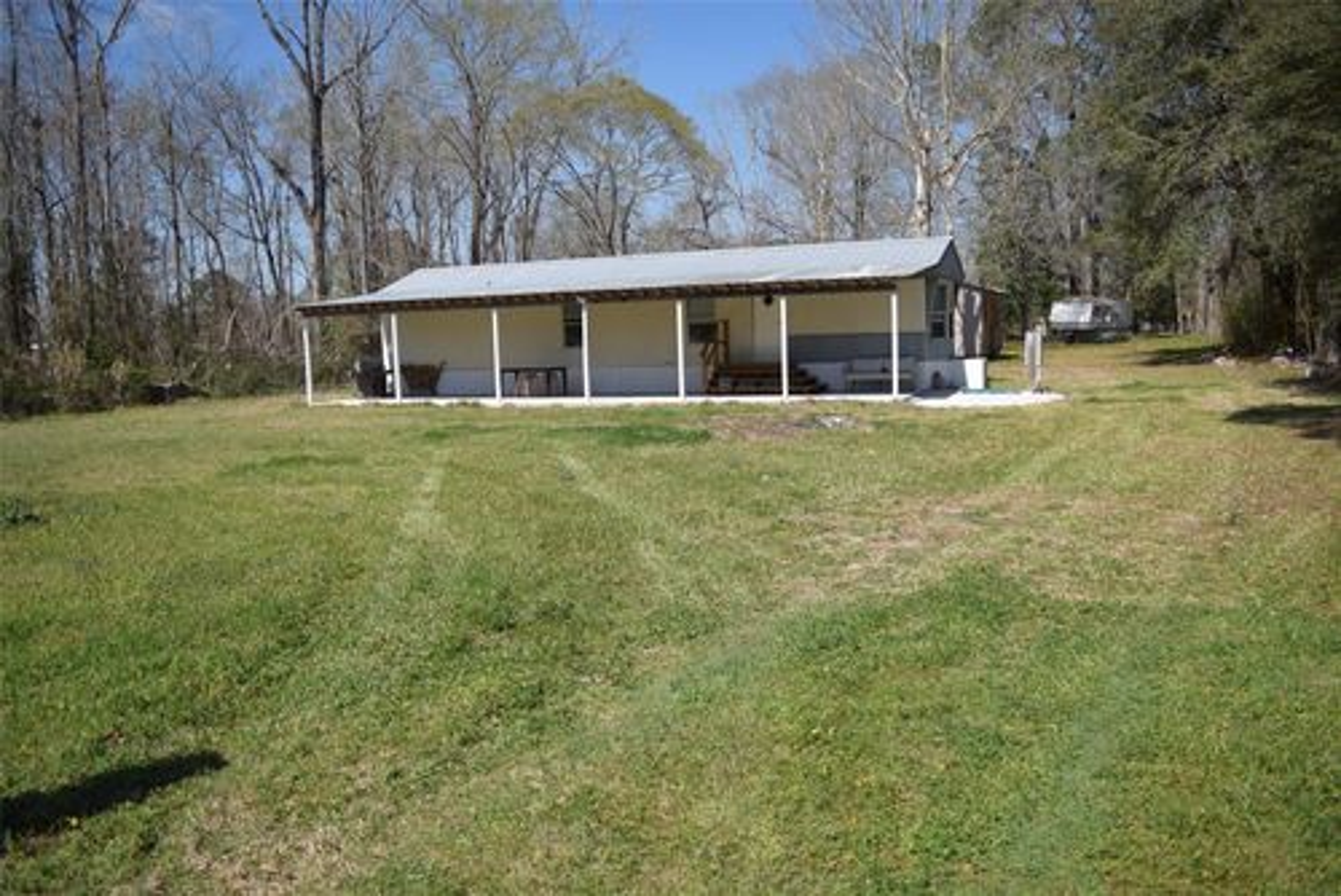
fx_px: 1006
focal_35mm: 27
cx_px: 670
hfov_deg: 67.4
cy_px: 448
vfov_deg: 48.0
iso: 200
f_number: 3.5
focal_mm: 18
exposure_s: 1/2500
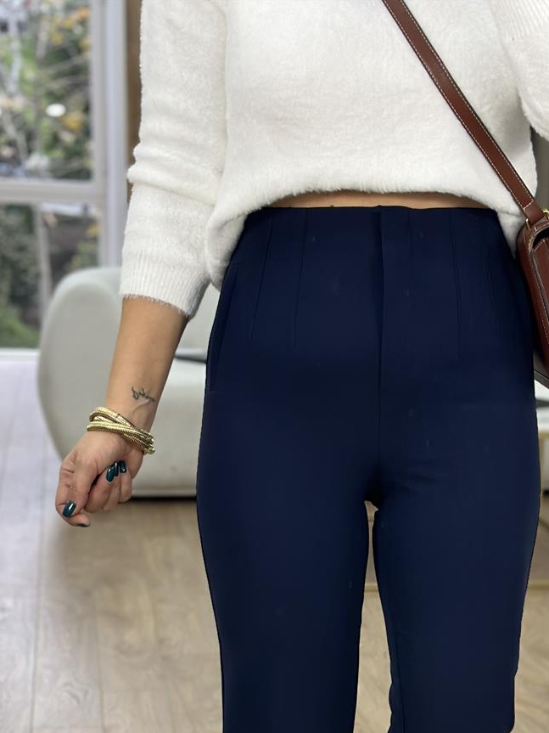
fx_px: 1882
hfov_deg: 16.5
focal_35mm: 89
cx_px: 401
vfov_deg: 21.5
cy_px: 677
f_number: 1.78
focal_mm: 6.86
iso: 125
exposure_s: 1/100
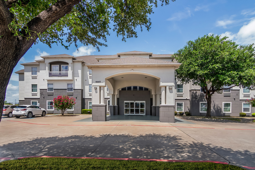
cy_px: 85
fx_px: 117
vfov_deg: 72.1
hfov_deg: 95.0
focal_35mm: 16
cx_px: 128
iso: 400
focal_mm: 11
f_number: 8
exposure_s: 1/60
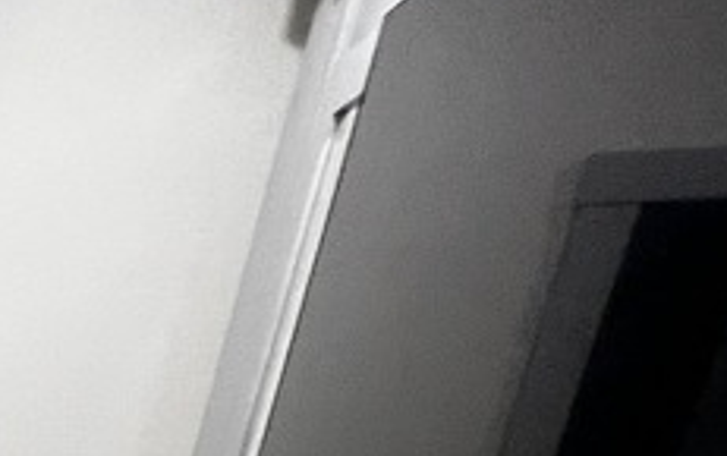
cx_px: -818
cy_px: 918
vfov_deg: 16.3
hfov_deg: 17.9
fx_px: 1210
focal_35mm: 61
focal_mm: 1.57
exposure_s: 1/96
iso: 250
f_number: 1.8
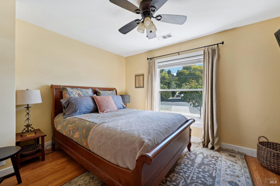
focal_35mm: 14
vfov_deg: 81.2
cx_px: 140
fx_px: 109
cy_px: 93
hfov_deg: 104.3
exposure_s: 1/50
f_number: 8
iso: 800
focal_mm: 14
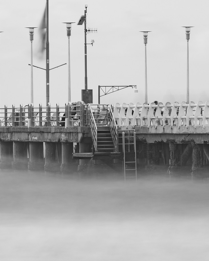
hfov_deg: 2.7
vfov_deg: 3.4
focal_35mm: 576
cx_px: 151
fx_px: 4455
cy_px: 120
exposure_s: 30
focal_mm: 200
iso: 50
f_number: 16
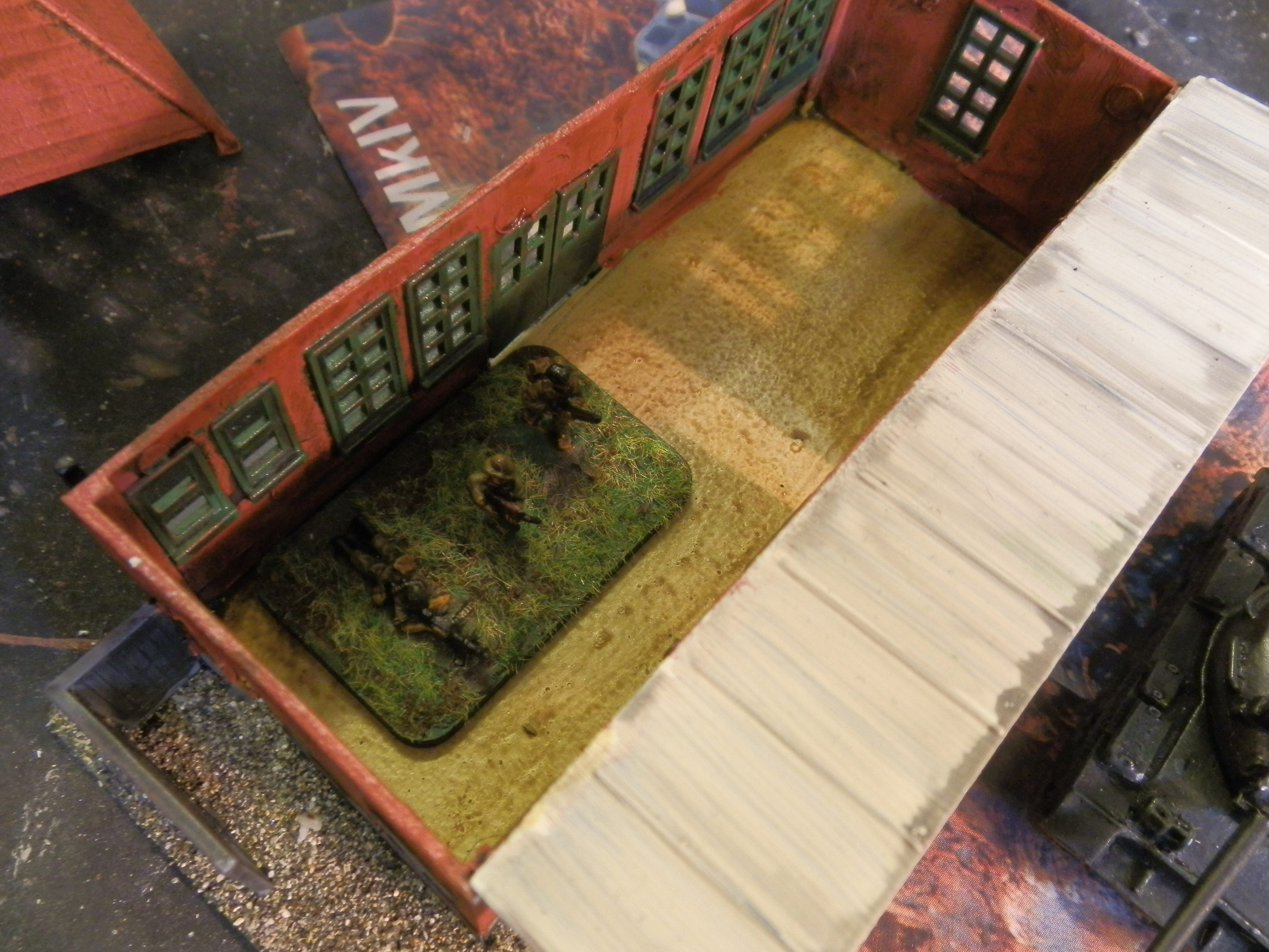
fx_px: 1026
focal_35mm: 28
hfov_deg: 63.4
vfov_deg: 49.7
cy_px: 476
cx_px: 634
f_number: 3.1
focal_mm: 5
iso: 200
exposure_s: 1/8
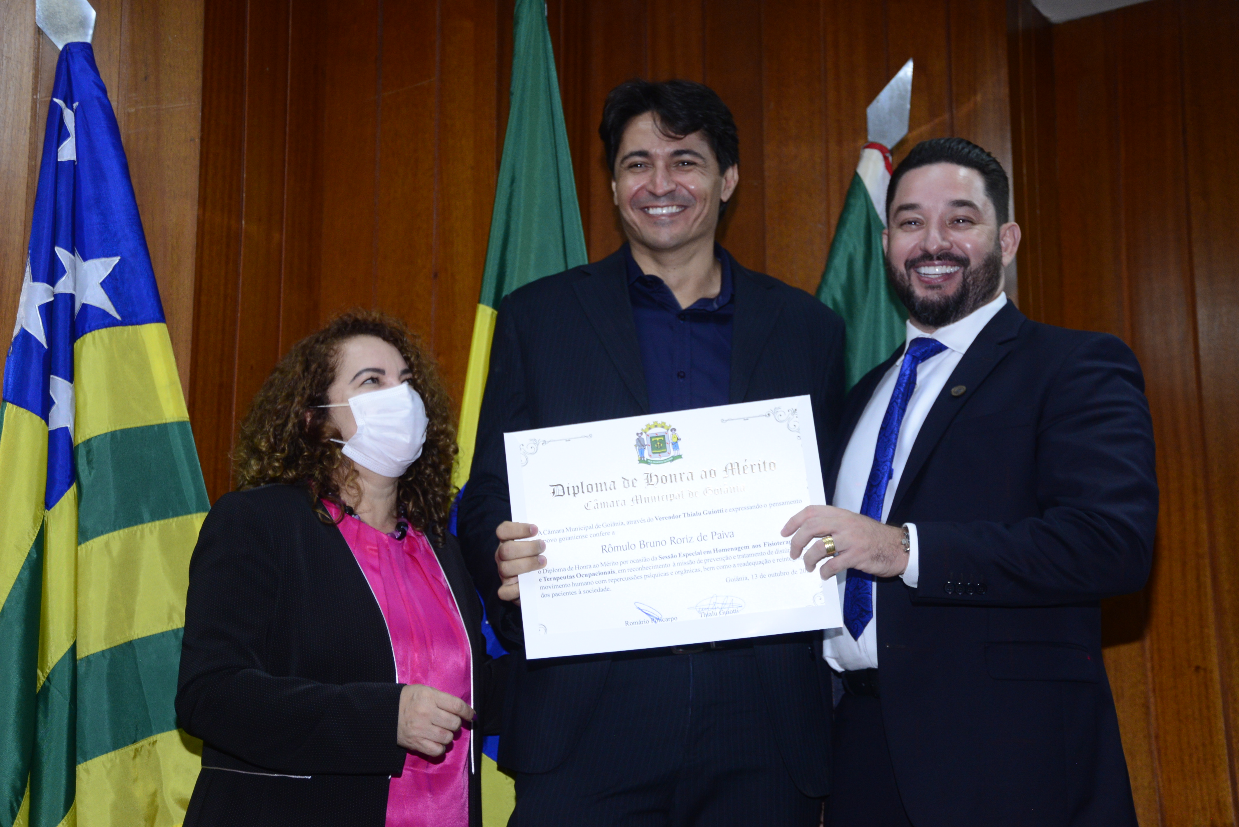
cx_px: 620
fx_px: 1894
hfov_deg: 36.2
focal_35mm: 55
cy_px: 414
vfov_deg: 24.6
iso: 2000
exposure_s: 1/125
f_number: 5
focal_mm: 55
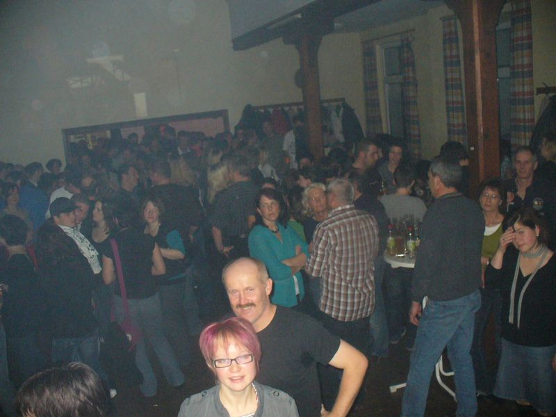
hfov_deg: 50.1
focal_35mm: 37
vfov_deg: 38.7
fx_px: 594
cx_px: 278
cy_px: 208
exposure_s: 1/60
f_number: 2.8
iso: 400
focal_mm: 6.1
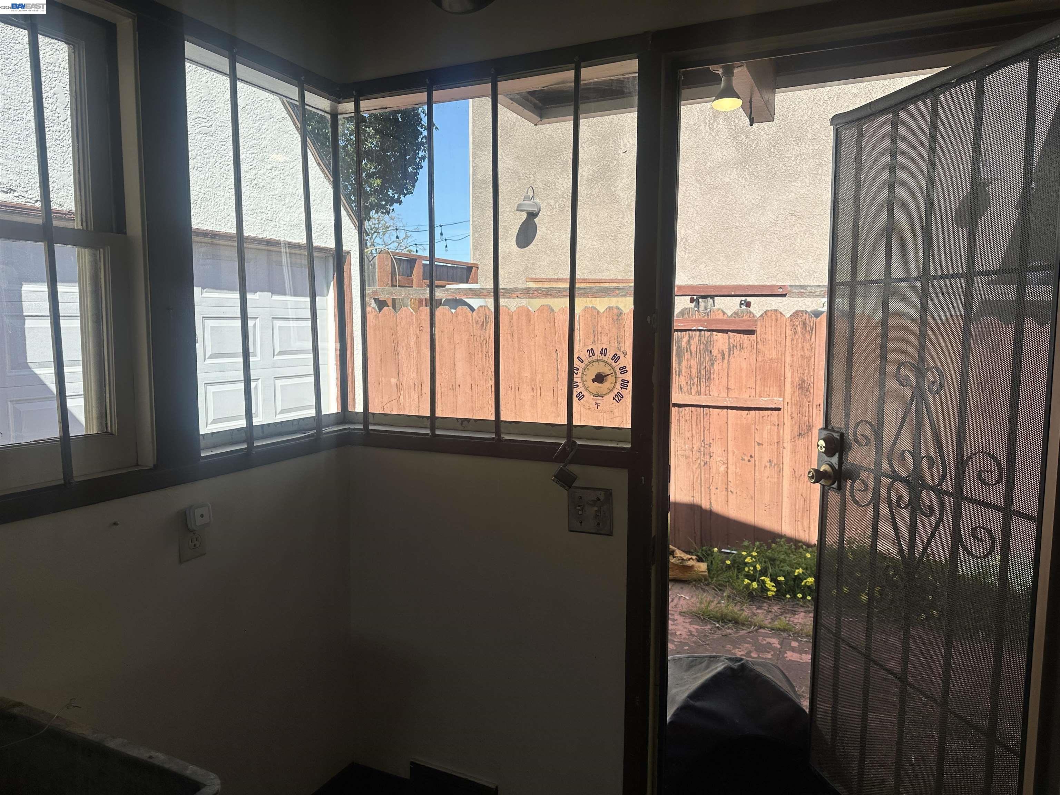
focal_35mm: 24
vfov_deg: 56.8
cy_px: 398
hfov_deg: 71.6
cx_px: 530
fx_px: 735
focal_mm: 6.86
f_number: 1.78
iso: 80
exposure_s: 1/2028
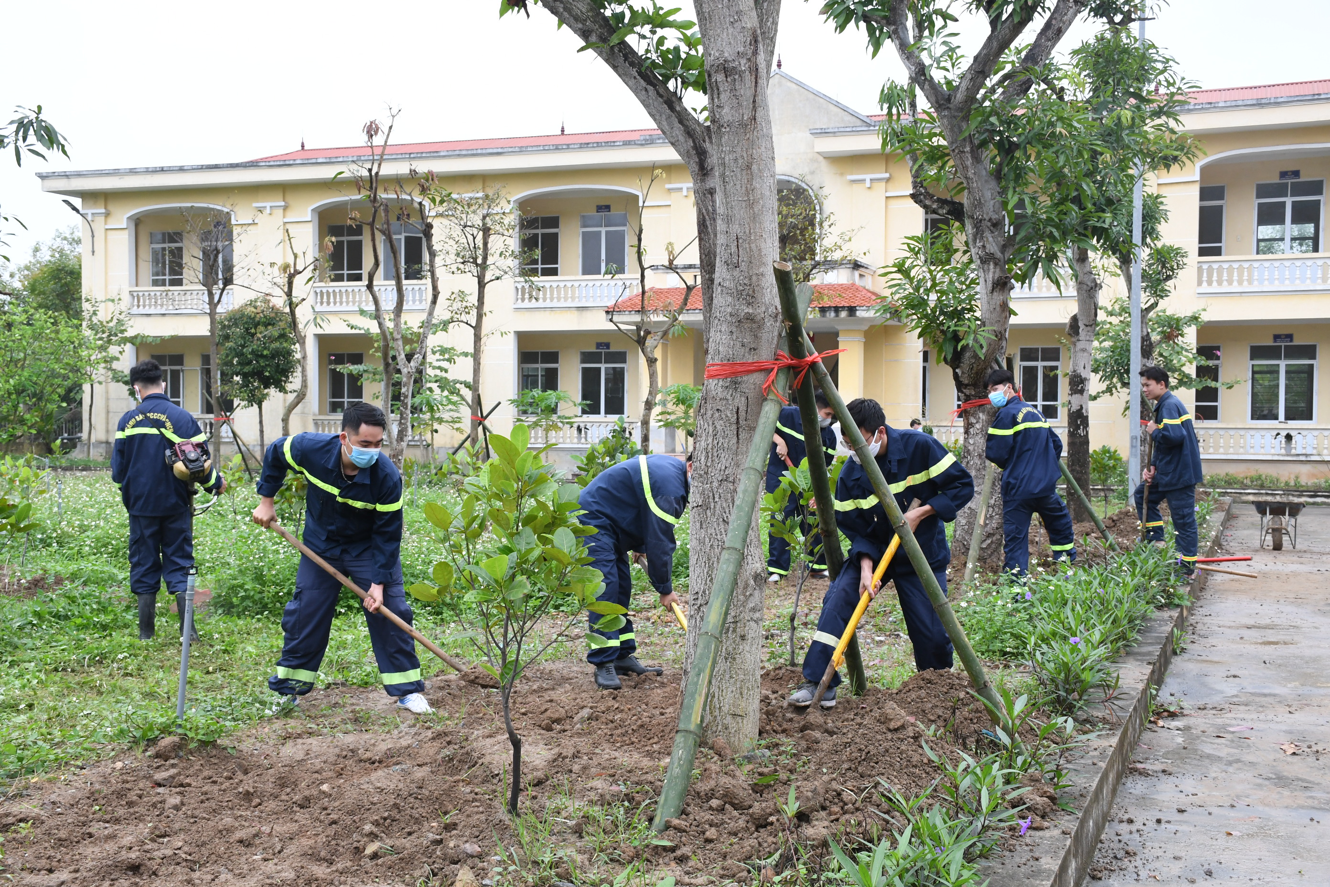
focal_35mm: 40
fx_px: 1496
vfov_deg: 33.0
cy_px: 444
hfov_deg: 47.9
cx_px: 665
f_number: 8
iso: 640
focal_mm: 27
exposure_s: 1/200
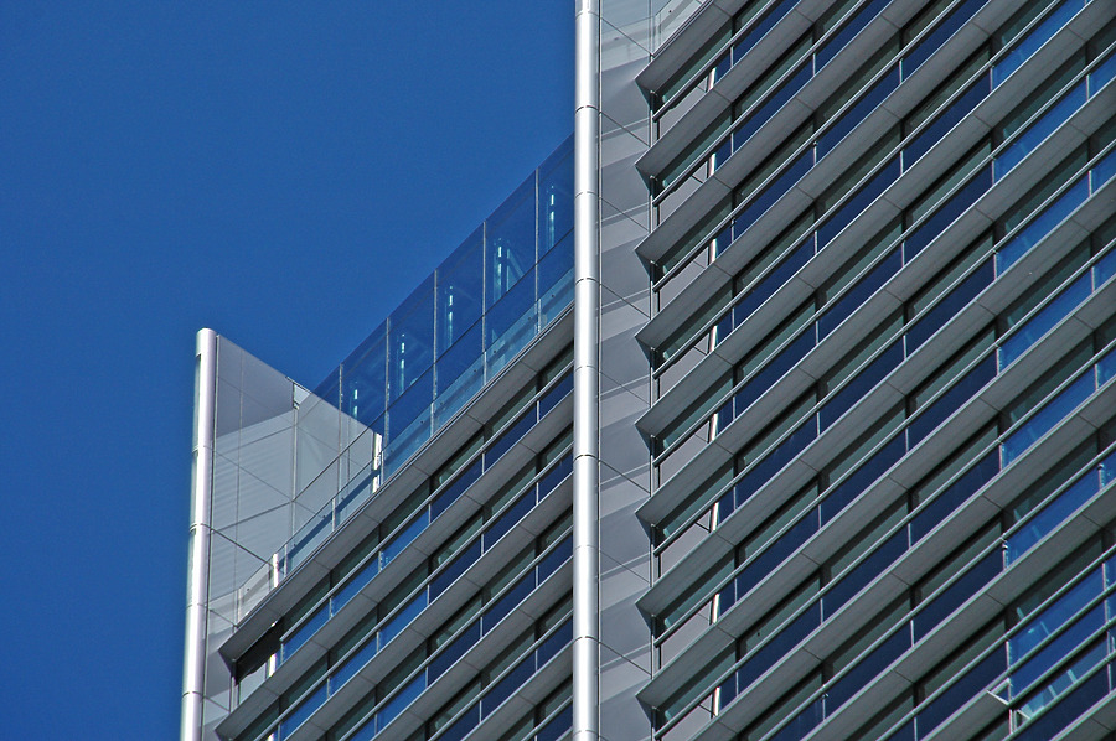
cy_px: 370
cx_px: 558
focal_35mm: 300
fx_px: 9290
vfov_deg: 4.6
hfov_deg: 6.9
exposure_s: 1/1000
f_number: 8
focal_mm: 200
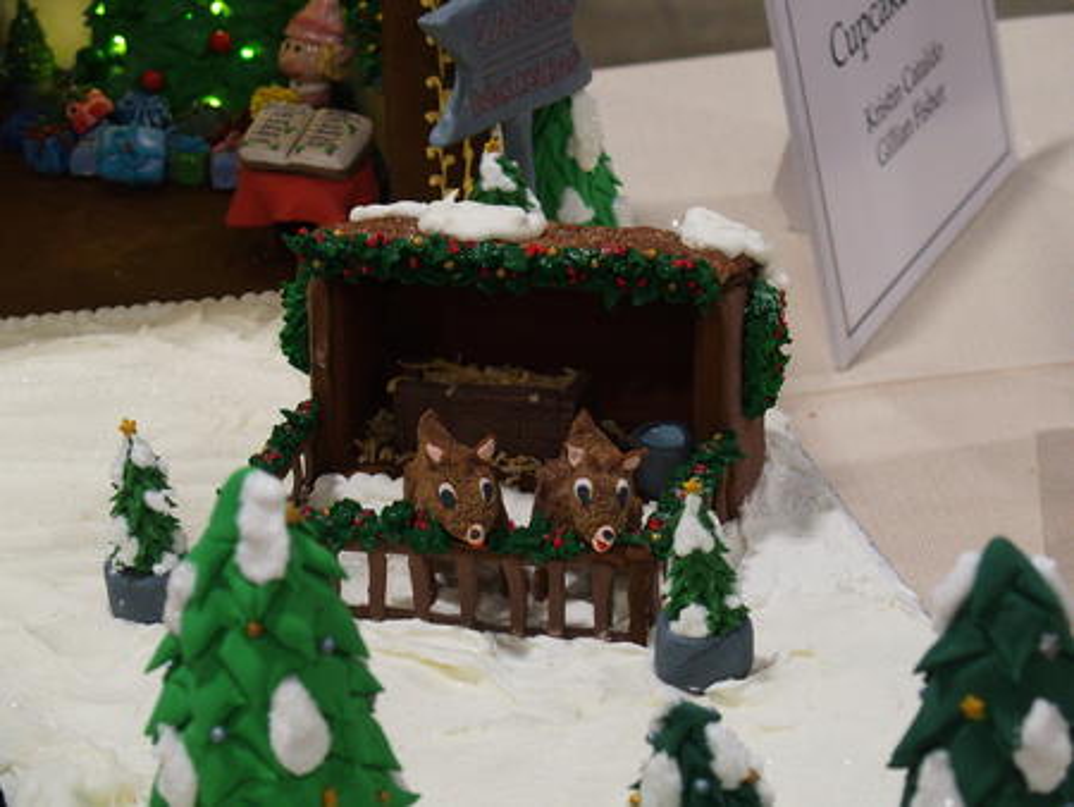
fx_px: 3477
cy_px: 404
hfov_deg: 17.6
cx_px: 537
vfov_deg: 13.2
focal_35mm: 112
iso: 400
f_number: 2.8
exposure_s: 1/60
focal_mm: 24
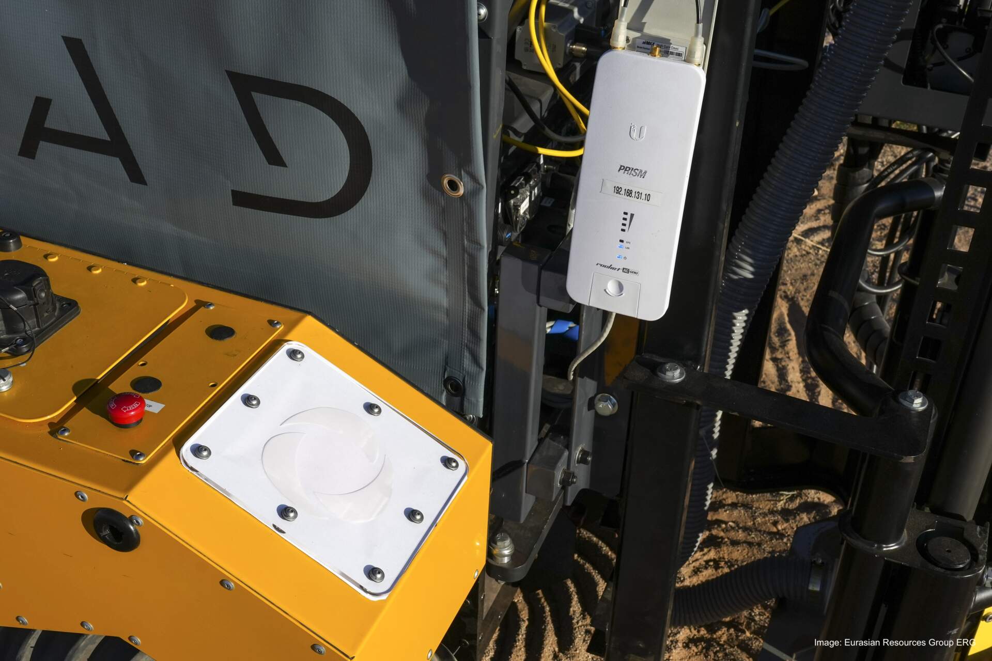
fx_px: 1157
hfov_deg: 46.4
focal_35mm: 42
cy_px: 330
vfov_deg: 31.9
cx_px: 496
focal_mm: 28
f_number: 11
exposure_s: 1/500
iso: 250
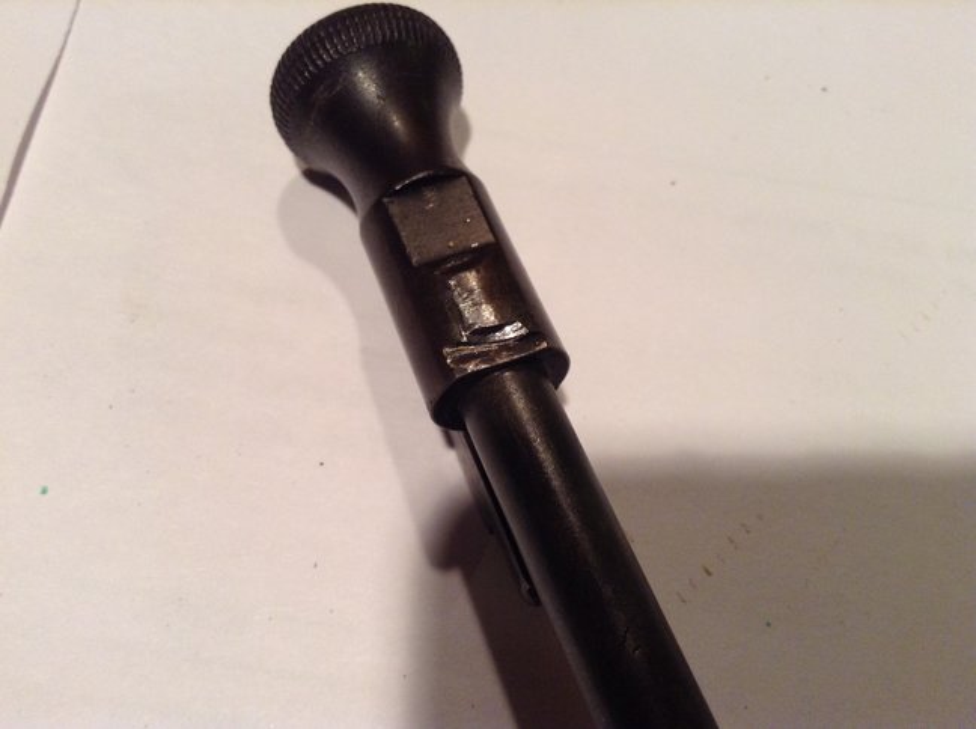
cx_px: 488
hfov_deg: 55.4
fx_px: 929
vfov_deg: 42.8
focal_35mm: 33
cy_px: 364
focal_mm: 3.3
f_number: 2.4
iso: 100
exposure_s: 1/24
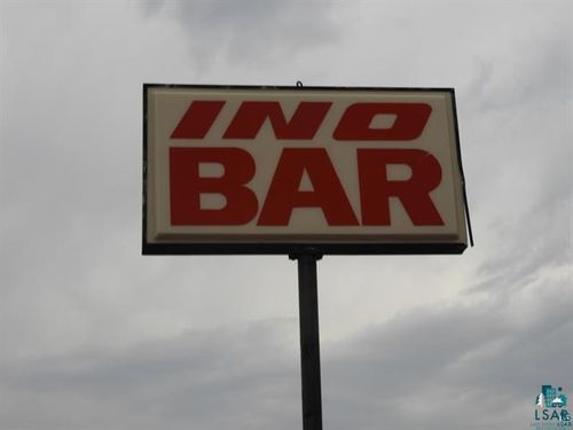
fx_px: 1324
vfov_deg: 18.4
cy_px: 215
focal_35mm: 80
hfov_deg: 24.4
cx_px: 286
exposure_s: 1/80
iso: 100
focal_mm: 14.3
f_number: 4.5
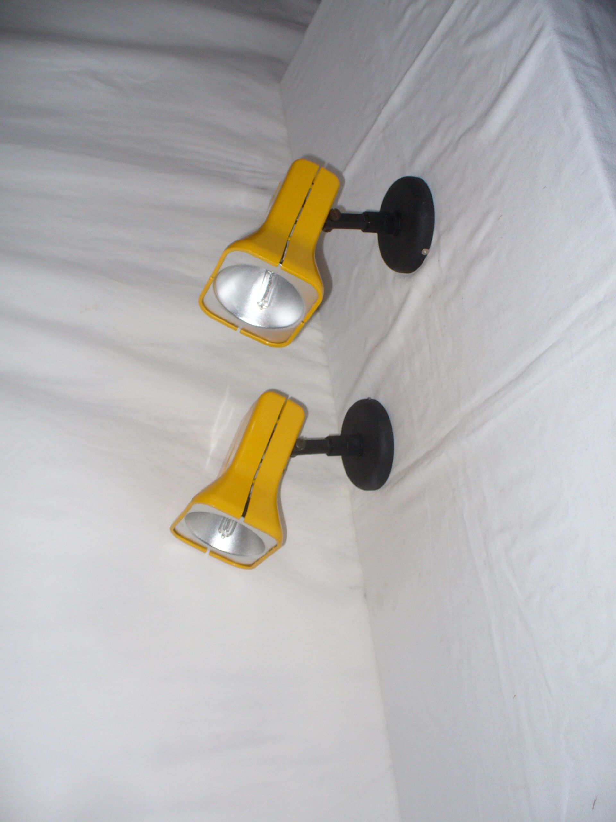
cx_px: 308
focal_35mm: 37
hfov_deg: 38.7
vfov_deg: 50.1
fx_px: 878
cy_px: 411
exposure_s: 1/30
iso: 100
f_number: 2.8
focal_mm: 6.1
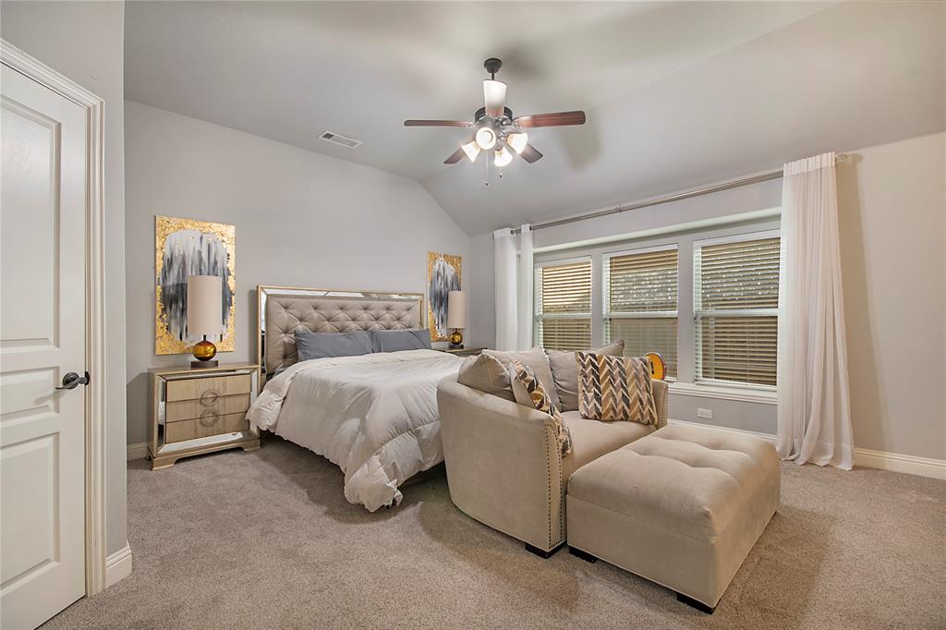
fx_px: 394
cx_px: 473
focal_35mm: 15
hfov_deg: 100.4
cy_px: 315
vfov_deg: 77.3
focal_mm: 10
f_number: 11
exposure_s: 1/1.25
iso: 100
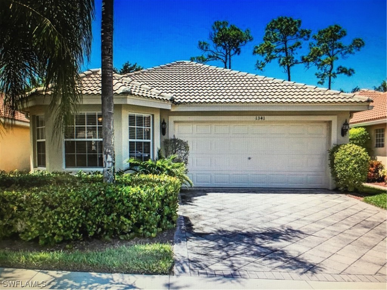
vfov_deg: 48.2
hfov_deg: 61.7
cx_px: 194
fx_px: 324
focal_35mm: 29
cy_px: 145
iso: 32
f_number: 2.2
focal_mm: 4.15
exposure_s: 1/15
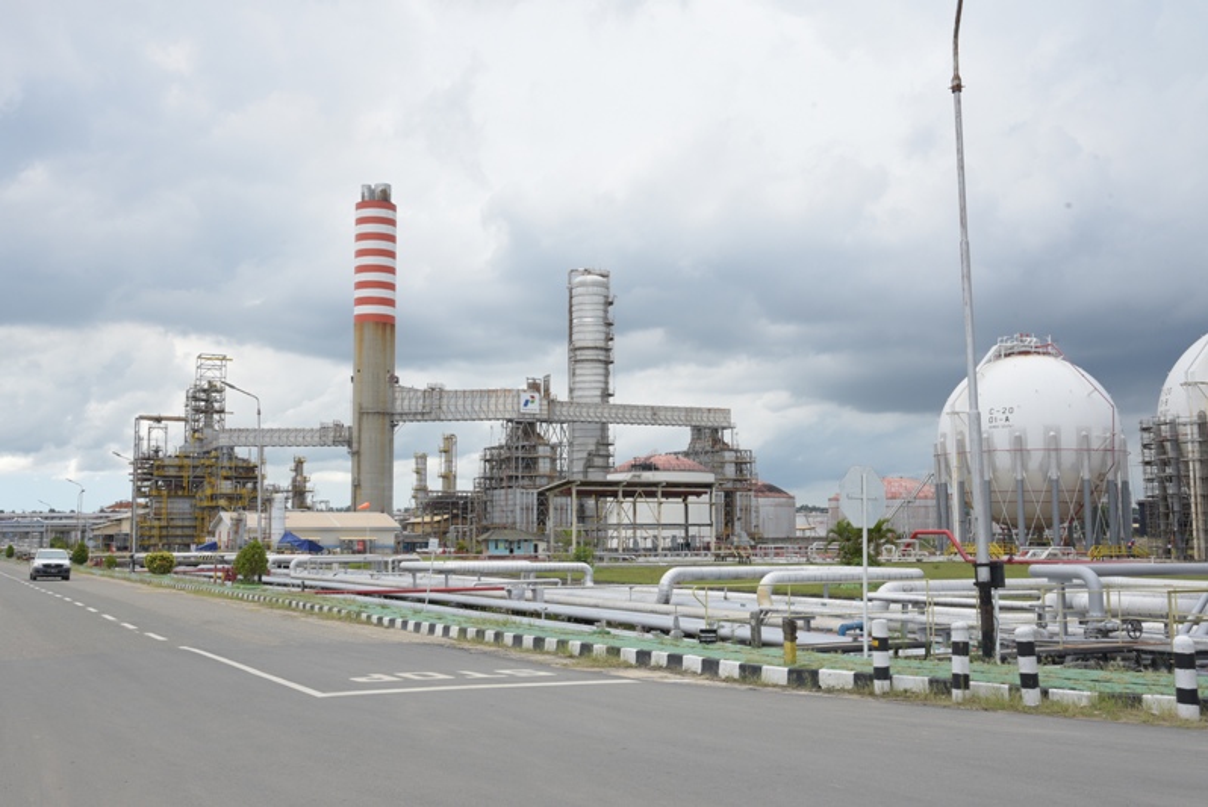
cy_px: 404
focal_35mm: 38
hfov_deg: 50.7
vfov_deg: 35.1
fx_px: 1276
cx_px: 604
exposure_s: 1/125
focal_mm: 38
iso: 400
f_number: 13
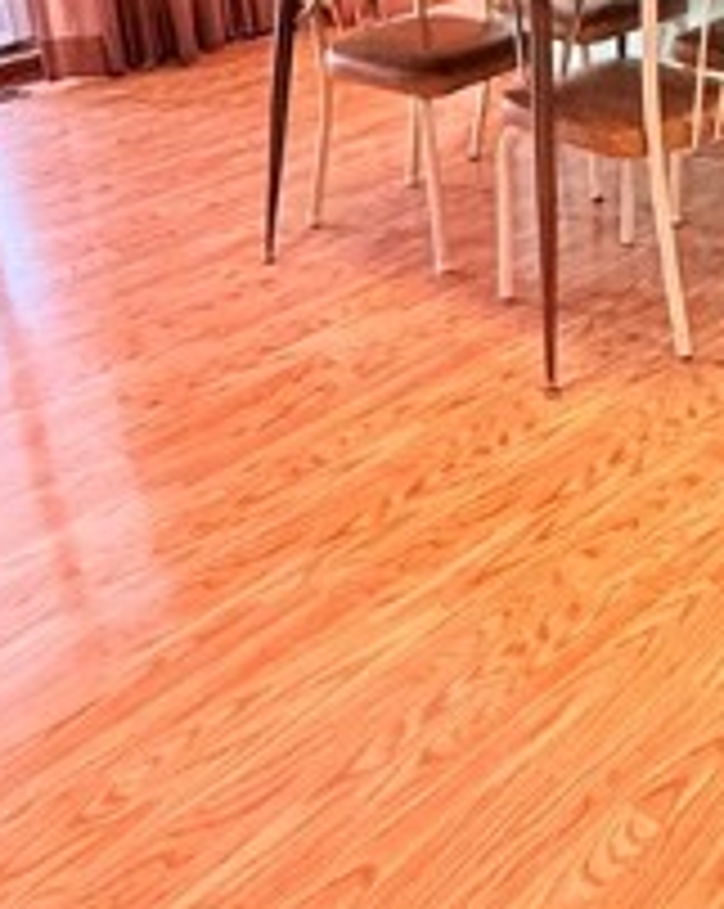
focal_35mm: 52
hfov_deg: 28.0
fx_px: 1396
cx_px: 657
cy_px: 158
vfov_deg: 34.7
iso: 640
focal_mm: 2.22
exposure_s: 1/60
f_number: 2.2
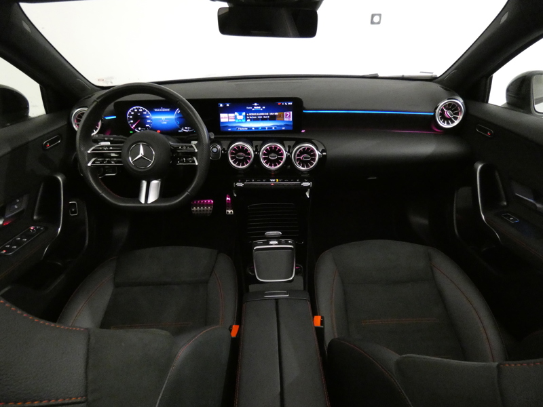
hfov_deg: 81.7
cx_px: 272
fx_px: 314
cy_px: 204
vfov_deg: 66.0
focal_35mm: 20
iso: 1600
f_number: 2.8
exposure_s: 1/25
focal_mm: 3.6
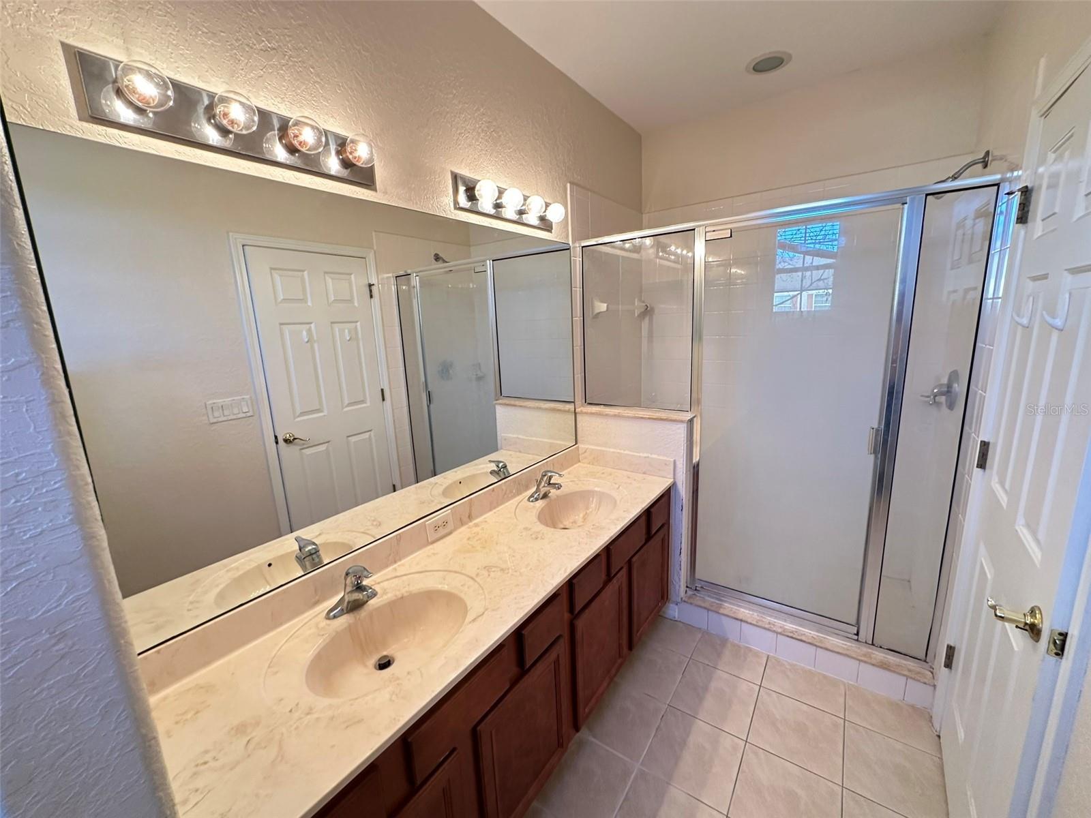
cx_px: 546
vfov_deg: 85.7
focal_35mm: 14
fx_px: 441
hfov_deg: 102.1
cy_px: 409
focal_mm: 2.22
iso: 200
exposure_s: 1/60
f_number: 2.2
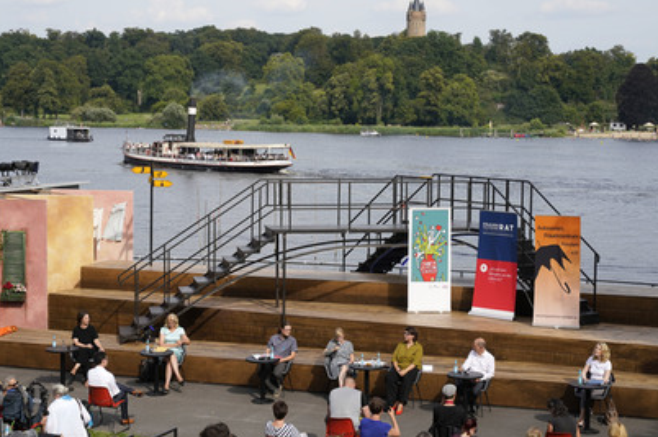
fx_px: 1333
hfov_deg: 27.7
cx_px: 300
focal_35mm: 73
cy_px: 205
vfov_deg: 18.6
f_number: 9
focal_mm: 65
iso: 640
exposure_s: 1/1600
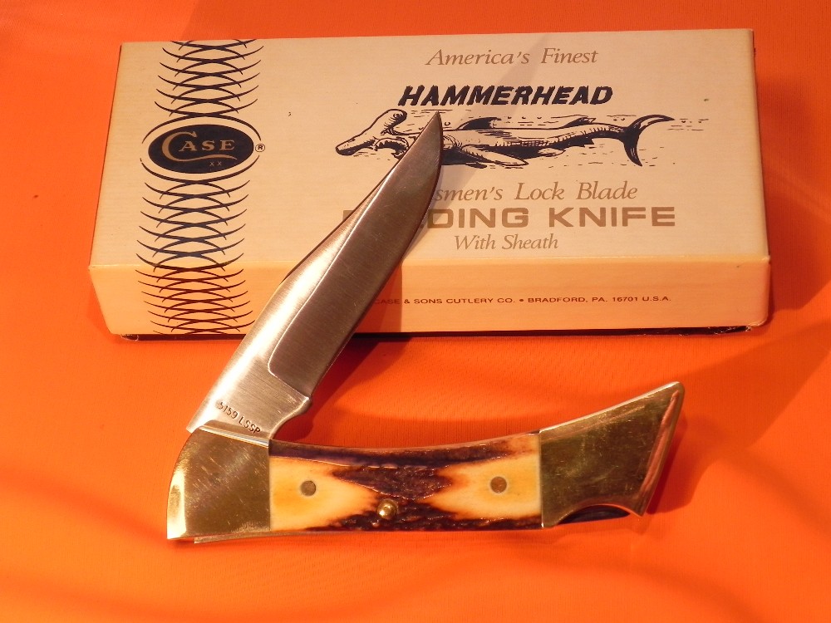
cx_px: 416
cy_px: 312
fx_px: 2041
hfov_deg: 23.0
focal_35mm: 85
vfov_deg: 17.4
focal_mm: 15.1
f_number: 4.5
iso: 160
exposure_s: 1/140
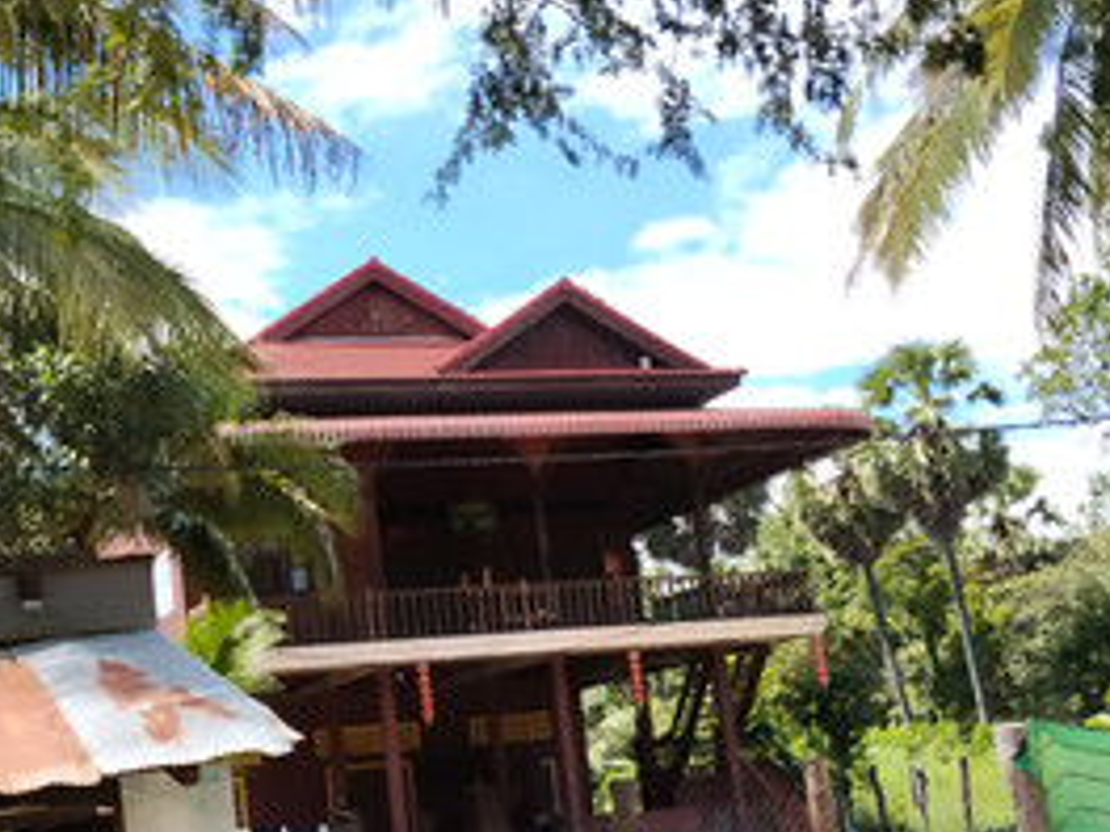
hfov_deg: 34.6
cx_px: 366
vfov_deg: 26.3
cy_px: 582
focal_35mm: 55
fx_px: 1764
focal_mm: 4.22
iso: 50
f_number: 1.8
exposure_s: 1/649
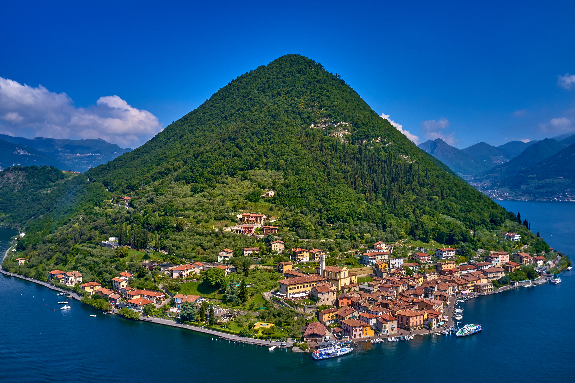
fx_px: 447
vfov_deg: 46.4
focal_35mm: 28
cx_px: 288
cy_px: 192
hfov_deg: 65.5
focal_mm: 10.3
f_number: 5.6
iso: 100
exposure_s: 1/50
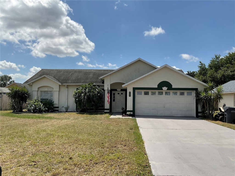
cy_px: 88
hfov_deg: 61.7
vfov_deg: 48.2
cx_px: 118
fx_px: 197
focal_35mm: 29
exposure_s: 1/3534
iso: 20
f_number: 1.8
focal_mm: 3
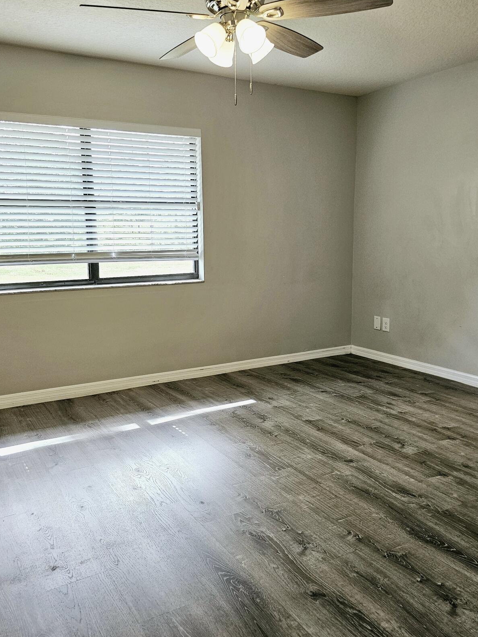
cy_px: 321
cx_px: 212
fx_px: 534
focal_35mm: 29
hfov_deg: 48.1
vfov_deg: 61.7
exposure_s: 1/208
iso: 200
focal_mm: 6.3
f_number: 1.7
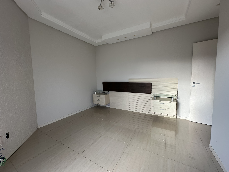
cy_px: 86
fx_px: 93
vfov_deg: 85.7
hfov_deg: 102.1
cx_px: 114
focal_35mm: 14
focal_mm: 2.22
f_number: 2.2
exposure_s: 1/99
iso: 50
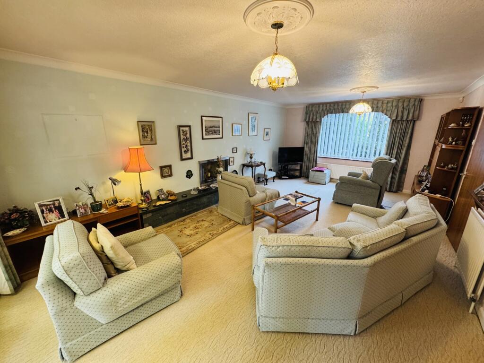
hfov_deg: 102.1
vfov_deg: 85.7
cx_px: 242
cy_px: 182
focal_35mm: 14
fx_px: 196
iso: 250
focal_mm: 2.22
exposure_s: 1/50
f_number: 2.2
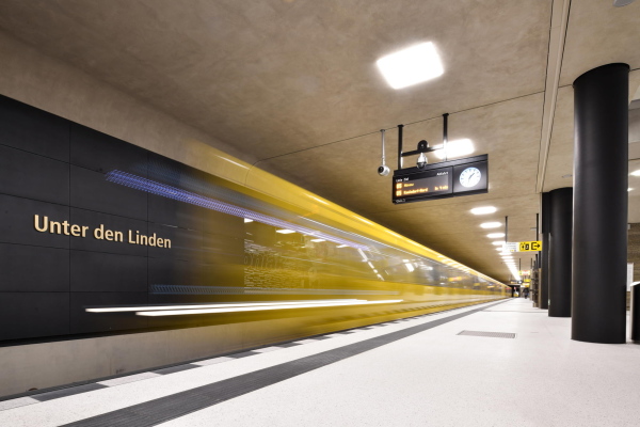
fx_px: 338
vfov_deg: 64.6
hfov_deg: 86.9
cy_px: 214
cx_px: 320
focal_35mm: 19
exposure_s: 1.3
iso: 160
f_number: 16
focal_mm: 19
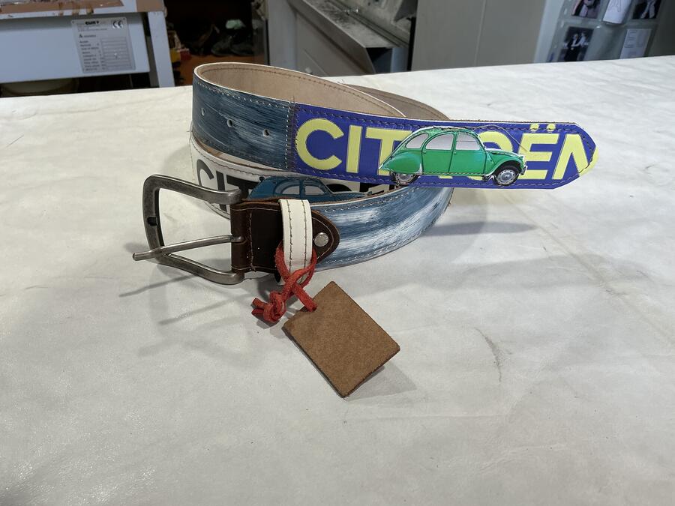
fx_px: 565
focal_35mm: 29
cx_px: 338
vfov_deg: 48.2
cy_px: 253
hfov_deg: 61.7
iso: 32
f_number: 1.8
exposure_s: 1/50
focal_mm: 3
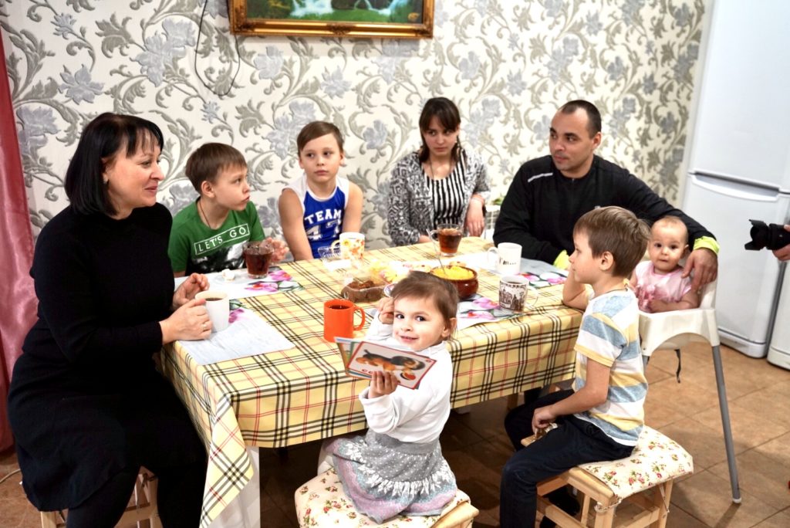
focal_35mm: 33
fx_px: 725
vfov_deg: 40.0
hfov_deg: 57.2
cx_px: 395
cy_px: 264
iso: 2000
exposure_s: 1/100
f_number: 3.2
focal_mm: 33
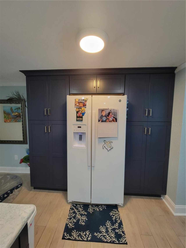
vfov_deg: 106.2
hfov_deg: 89.9
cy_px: 124
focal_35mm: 13
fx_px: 93
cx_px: 93
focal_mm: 2.2
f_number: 2.2
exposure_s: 1/60
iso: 160
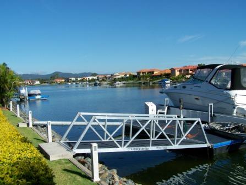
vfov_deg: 37.8
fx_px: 270
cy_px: 92
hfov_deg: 48.9
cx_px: 123
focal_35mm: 38
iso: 80
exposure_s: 1/640
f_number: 5.6
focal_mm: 6.3
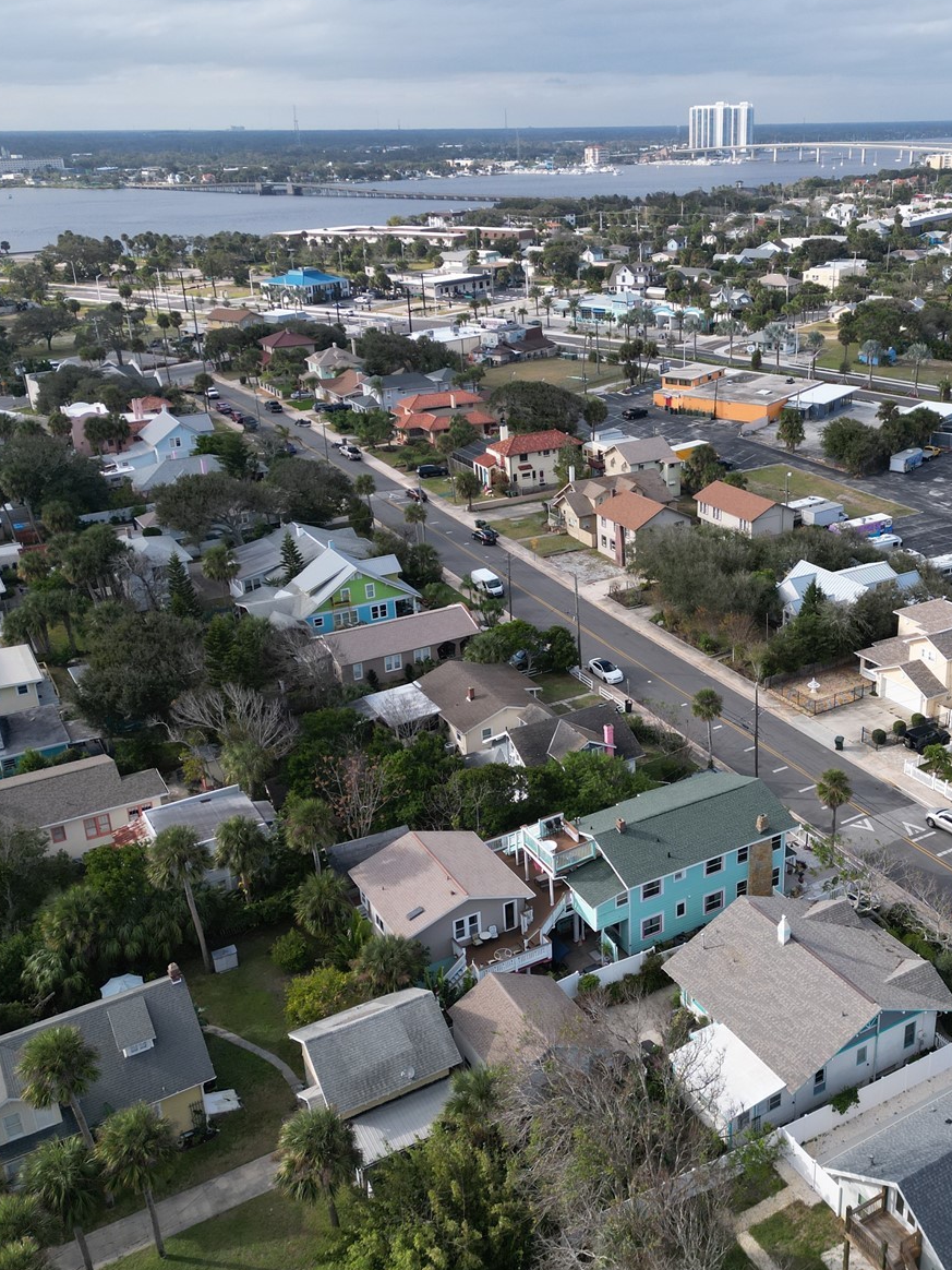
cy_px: 621
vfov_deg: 55.3
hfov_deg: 42.4
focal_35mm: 33
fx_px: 1210
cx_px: 630
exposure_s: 1/2000
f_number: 1.7
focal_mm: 6.72
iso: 130
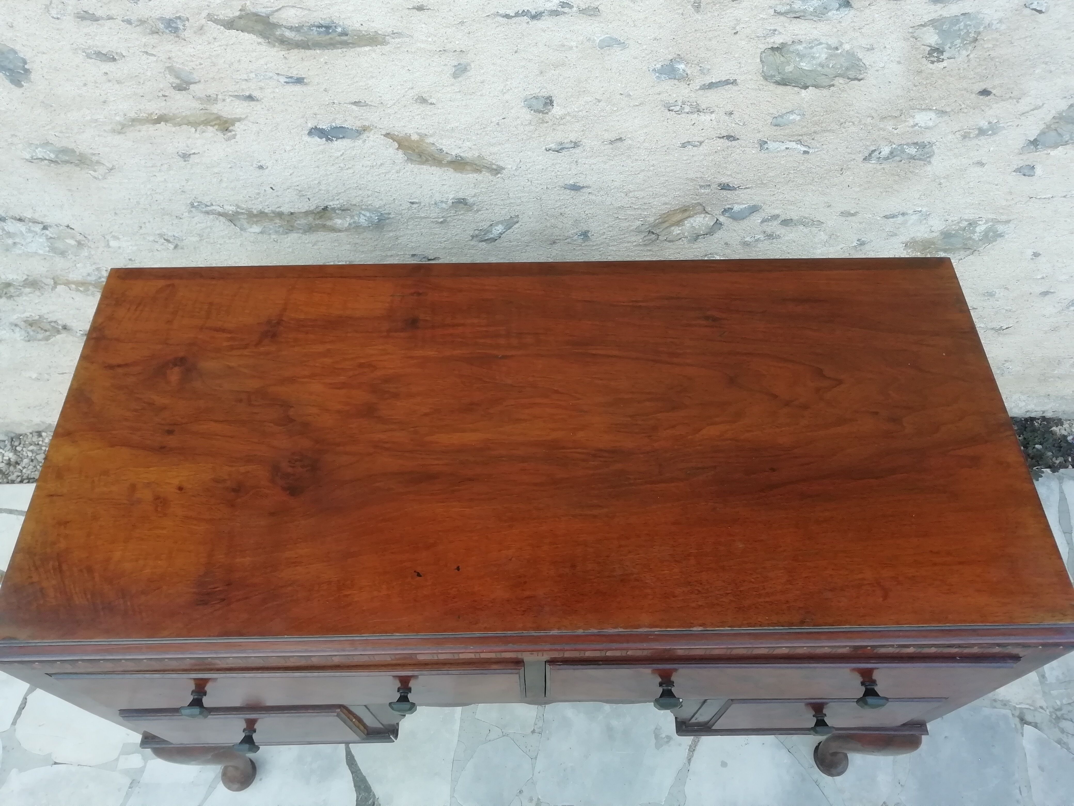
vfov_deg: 53.1
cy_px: 403
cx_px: 537
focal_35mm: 26
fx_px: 807
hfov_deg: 67.3
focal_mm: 3.46
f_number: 2.2
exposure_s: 1/100
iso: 80
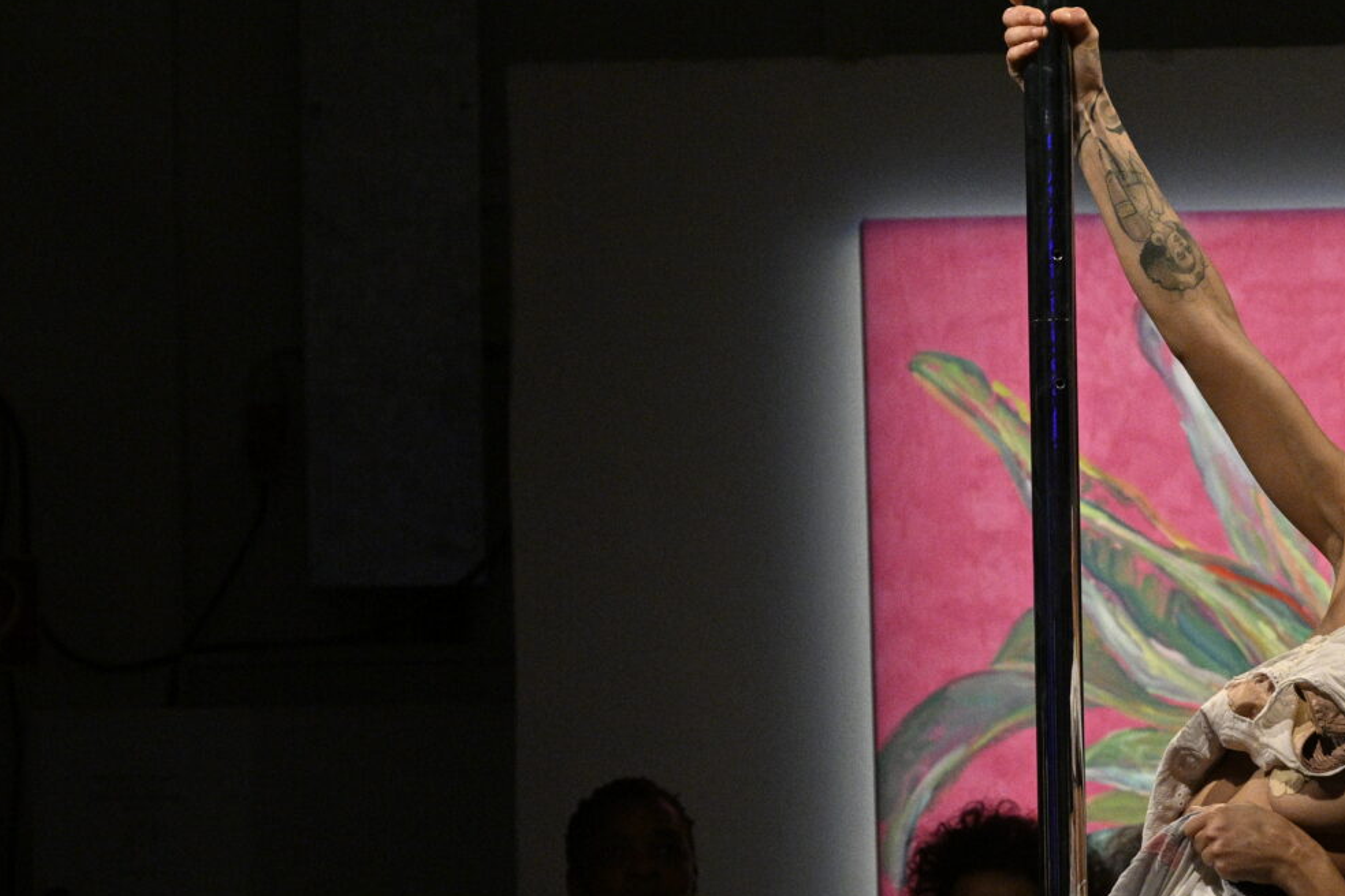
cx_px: 1387
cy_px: 690
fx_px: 7098
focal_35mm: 190
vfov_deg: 7.2
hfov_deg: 10.7
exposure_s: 1/500
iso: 2500
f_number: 5.6
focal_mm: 73
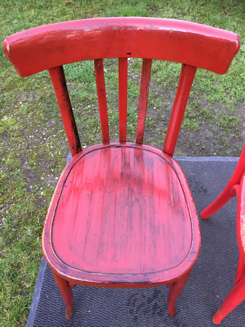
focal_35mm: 29
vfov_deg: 61.7
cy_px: 164
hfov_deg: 48.2
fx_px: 274
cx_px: 122
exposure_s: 1/33
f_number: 2.2
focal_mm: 4.15
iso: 200
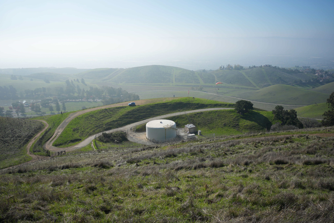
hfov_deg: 65.5
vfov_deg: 46.4
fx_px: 260
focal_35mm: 28
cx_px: 167
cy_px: 112
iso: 160
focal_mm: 28
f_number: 4
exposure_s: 1/2000
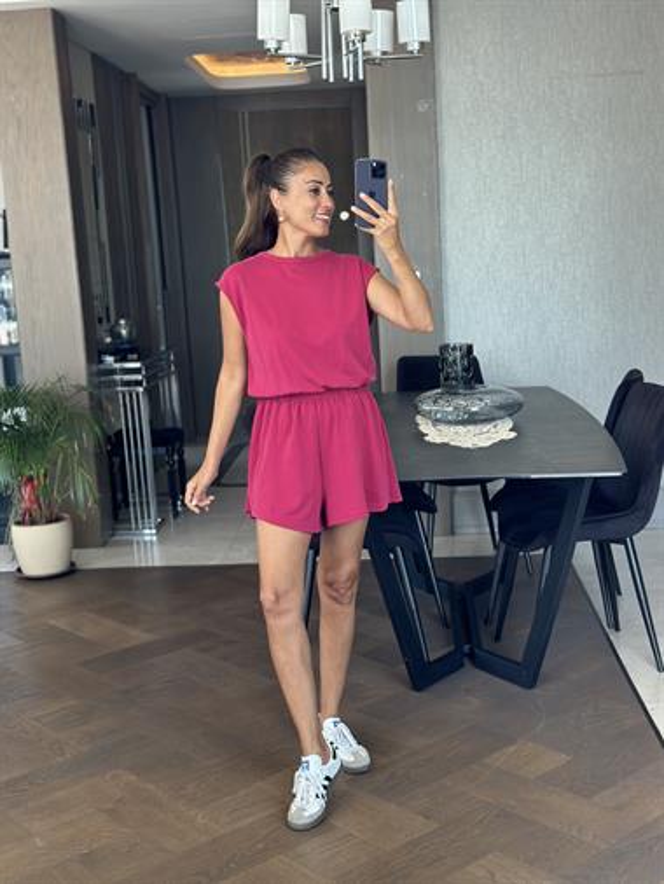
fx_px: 1227
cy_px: 442
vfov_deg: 39.6
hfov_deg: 30.3
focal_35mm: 48
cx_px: 332
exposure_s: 1/90
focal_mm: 6.86
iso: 125
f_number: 1.78
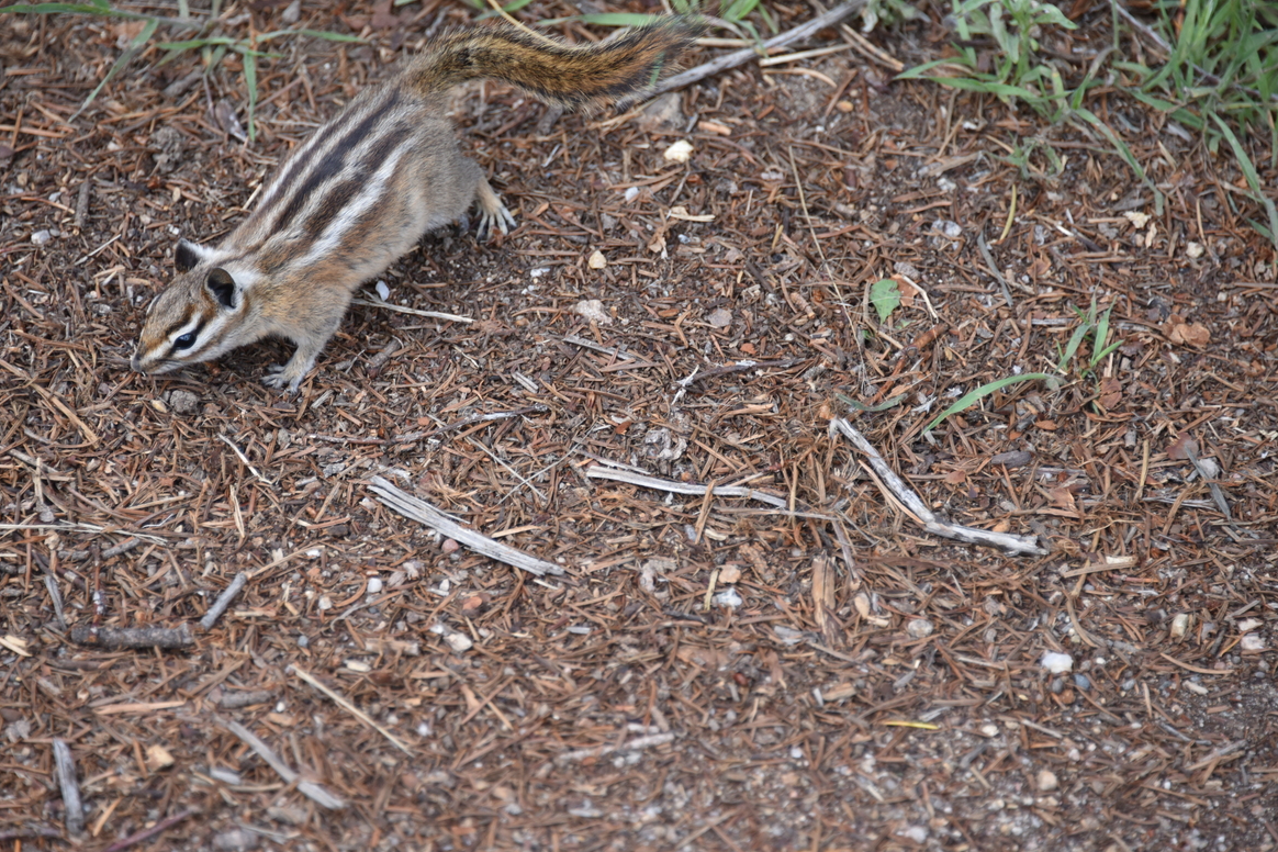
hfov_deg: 6.2
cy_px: 396
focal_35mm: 330
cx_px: 605
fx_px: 11714
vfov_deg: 4.2
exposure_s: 1/640
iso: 640
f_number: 5.6
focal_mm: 300
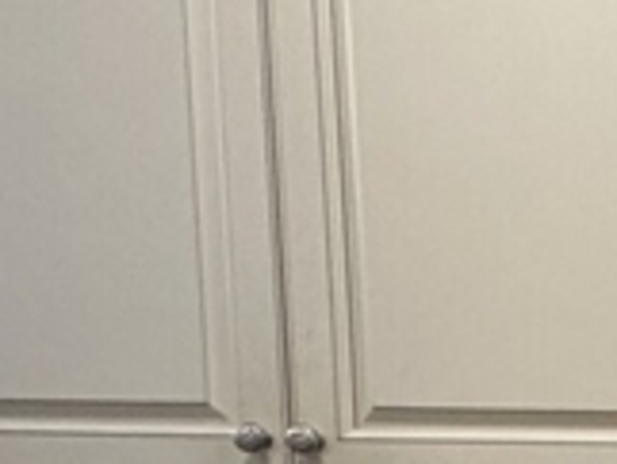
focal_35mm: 89
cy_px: 640
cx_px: 1460
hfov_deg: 14.6
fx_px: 1588
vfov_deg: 15.6
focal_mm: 2.22
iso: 200
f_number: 2.2
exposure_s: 1/120
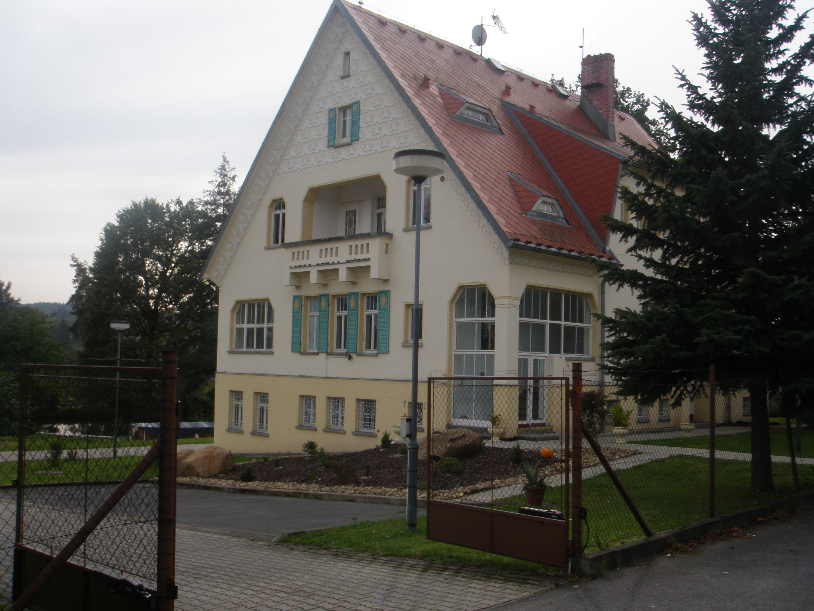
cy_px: 306
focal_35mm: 38
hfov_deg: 49.0
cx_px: 407
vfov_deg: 37.7
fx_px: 894
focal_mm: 6.7
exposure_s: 1/160
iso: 50
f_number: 6.6
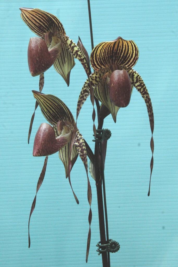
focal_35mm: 105
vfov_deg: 19.5
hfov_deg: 13.0
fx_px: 778
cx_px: 89
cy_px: 134
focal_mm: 70
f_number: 10
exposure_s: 1/400
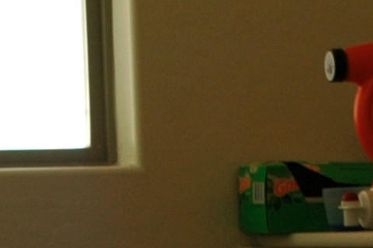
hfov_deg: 11.0
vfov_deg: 7.2
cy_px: 410
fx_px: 1936
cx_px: 165
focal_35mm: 187
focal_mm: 20
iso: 200
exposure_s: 1/15
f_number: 6.3
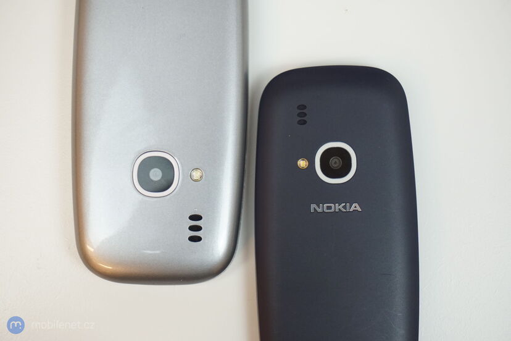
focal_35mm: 75
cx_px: 256
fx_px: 1065
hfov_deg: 27.0
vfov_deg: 18.2
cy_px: 170
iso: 1000
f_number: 5.6
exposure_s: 1/80
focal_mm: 50
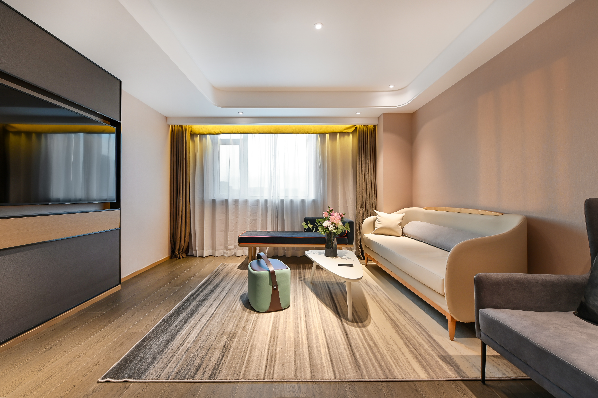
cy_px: 199
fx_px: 232
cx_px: 299
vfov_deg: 81.1
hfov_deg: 104.3
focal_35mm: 14
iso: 200
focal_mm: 14
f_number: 9
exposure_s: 1/1.6
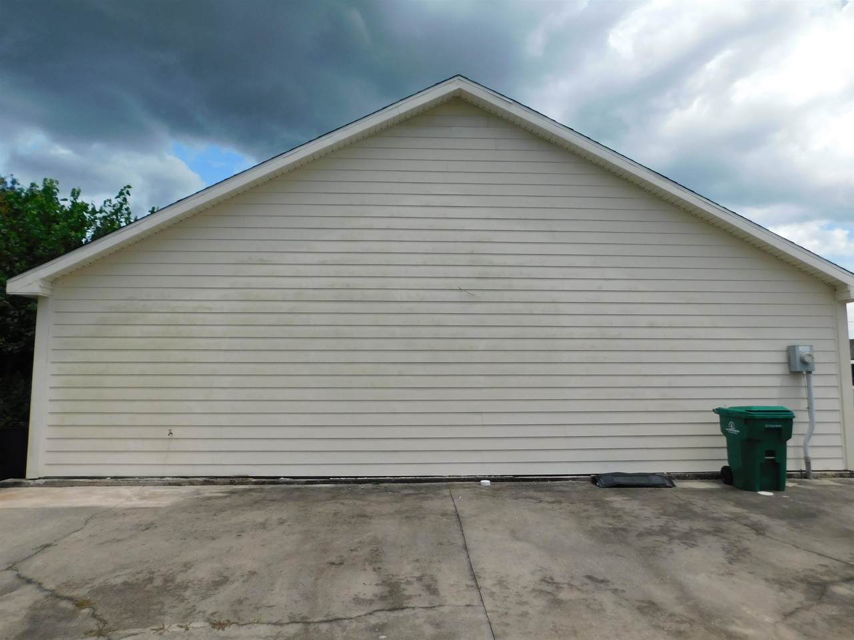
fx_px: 567
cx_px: 427
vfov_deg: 58.9
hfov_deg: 73.9
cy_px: 320
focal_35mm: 23
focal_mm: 4
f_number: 6
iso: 125
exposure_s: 1/400
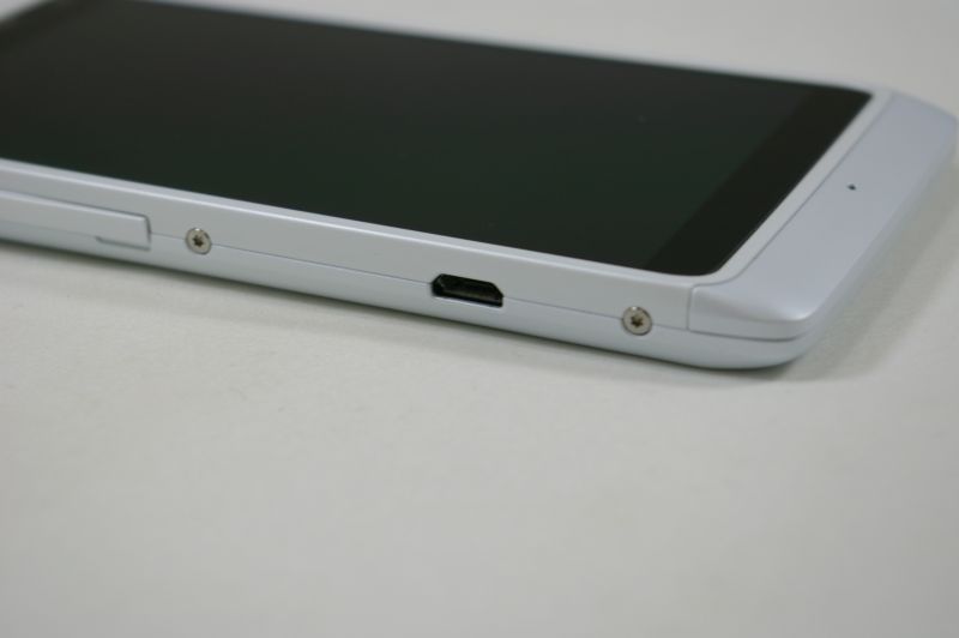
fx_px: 2196
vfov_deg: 16.5
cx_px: 480
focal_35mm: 82
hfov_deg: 24.6
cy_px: 319
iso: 200
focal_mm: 55
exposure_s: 1/45
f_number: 8
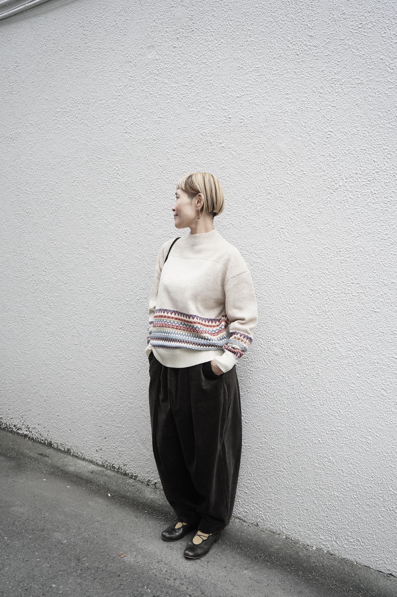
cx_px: 198
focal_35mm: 32
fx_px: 530
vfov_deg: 58.8
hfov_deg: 41.0
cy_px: 298
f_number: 5.6
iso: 3200
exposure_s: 1/400
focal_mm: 32
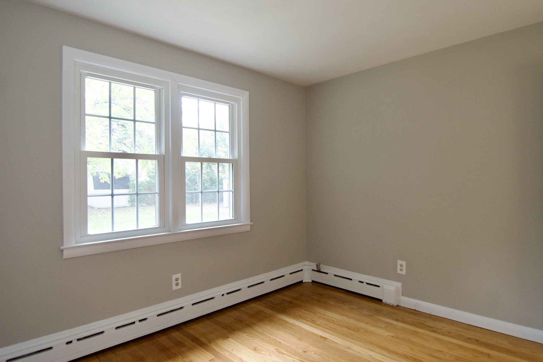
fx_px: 317
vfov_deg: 59.5
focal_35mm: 21
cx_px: 272
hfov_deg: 81.2
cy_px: 181
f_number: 4
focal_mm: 14
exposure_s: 1/60
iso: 720
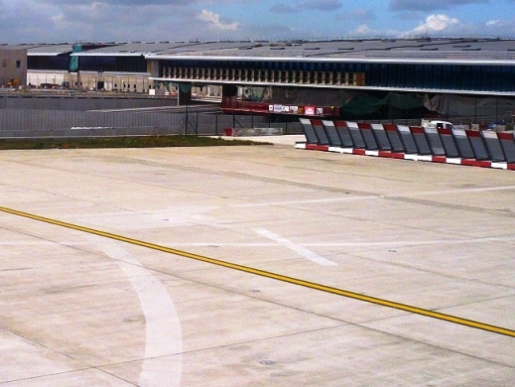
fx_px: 1027
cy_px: 79
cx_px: 151
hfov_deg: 27.9
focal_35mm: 69
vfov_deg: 21.1
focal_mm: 5.8
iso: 100
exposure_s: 1/400
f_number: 8
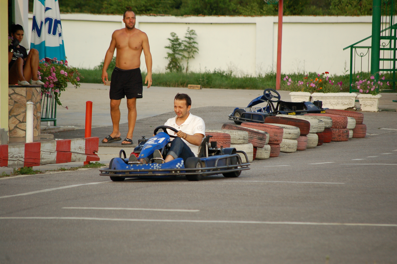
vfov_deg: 5.2
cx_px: 198
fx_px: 2892
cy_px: 132
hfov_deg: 7.9
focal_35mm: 262
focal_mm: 175
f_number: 5.6
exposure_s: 1/640
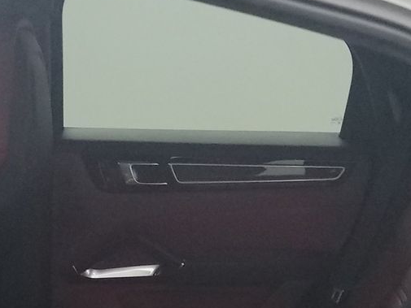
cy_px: 449
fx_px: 903
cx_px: 231
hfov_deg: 25.6
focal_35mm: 76
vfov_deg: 17.6
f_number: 1.8
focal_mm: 6.7
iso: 2125
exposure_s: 1/59
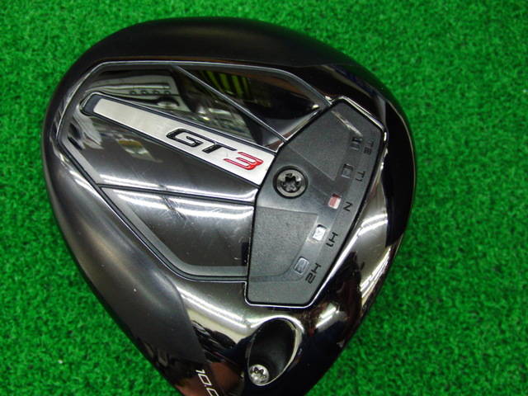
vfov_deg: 38.7
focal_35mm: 37
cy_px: 198
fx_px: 564
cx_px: 264
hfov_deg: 50.1
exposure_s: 1/50
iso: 400
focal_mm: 6.42
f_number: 3.6
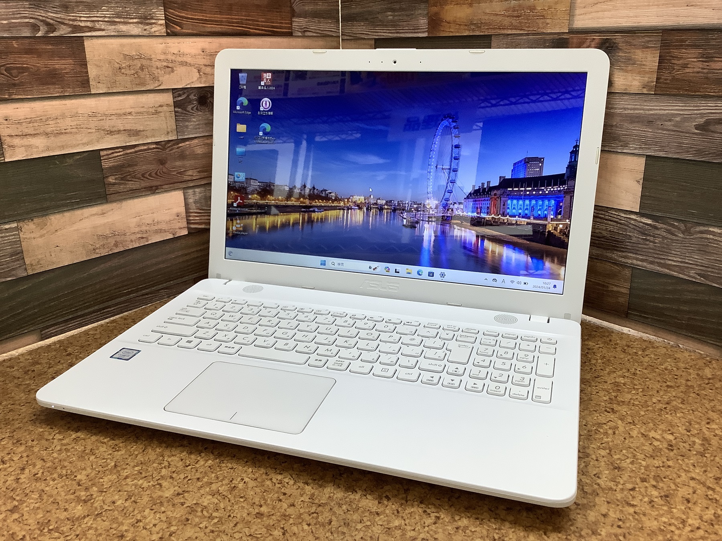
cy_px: 270
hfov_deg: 58.4
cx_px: 361
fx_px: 647
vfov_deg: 45.4
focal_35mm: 31
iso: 100
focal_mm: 3.3
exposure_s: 1/60
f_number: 2.4
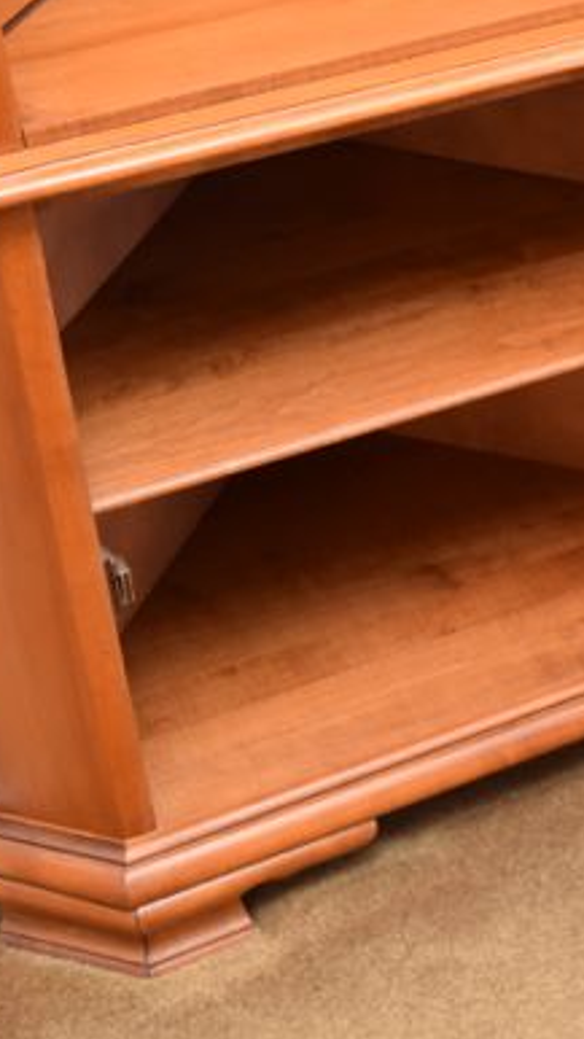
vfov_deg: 26.2
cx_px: 649
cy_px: 475
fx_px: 2227
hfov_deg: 14.6
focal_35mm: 81
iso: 800
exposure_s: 1/125
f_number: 5.6
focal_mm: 31
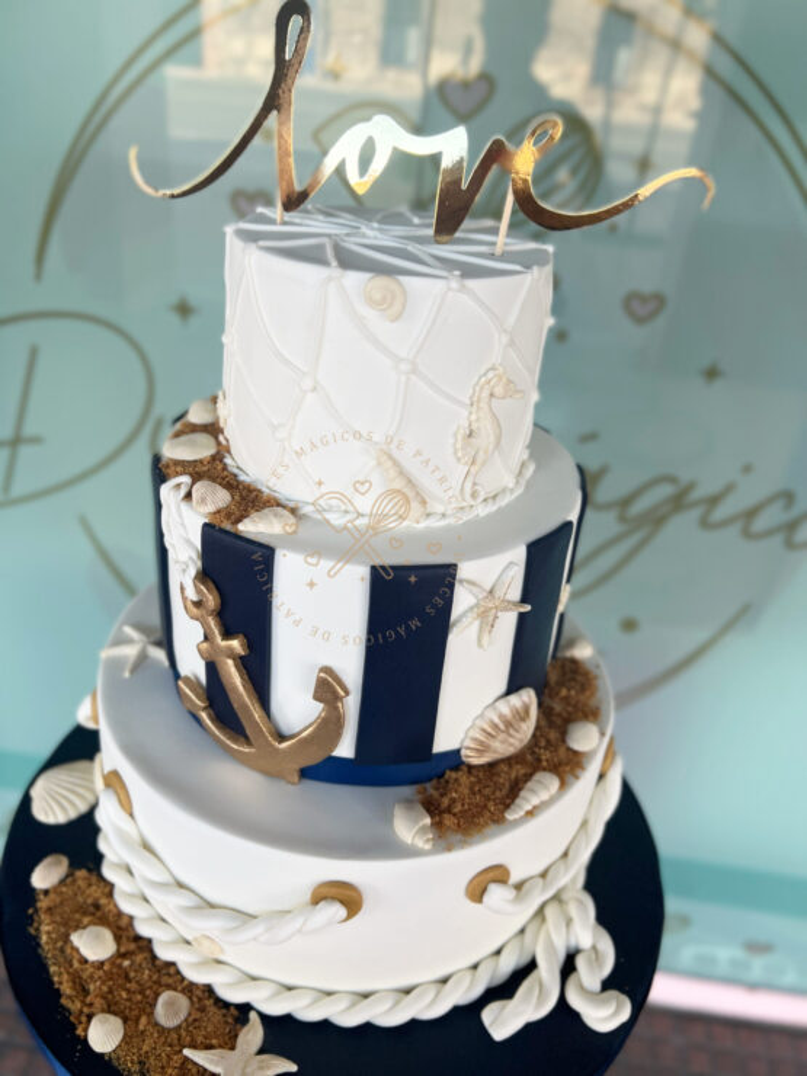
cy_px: 538
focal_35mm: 26
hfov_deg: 53.1
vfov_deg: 67.3
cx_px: 404
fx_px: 808
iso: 32
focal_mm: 5.7
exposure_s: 1/121
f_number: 1.5
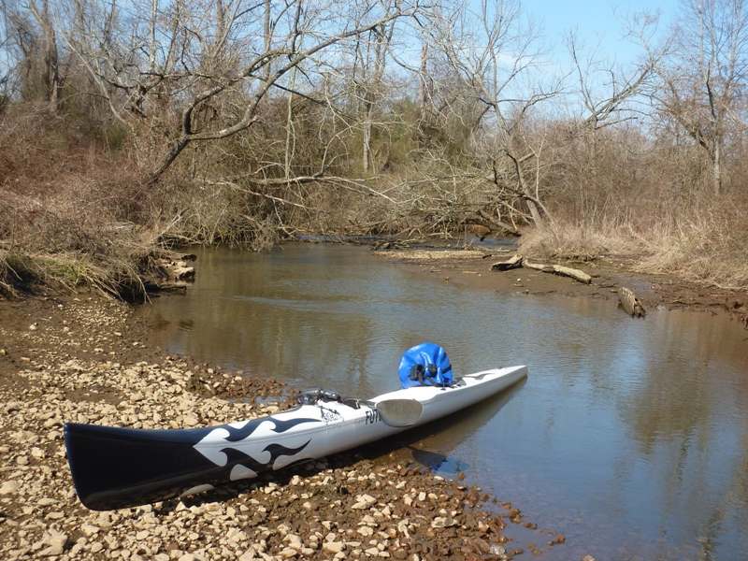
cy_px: 280
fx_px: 972
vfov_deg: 32.2
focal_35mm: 45
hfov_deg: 42.1
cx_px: 374
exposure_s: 1/400
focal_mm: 7.3
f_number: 4
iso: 80
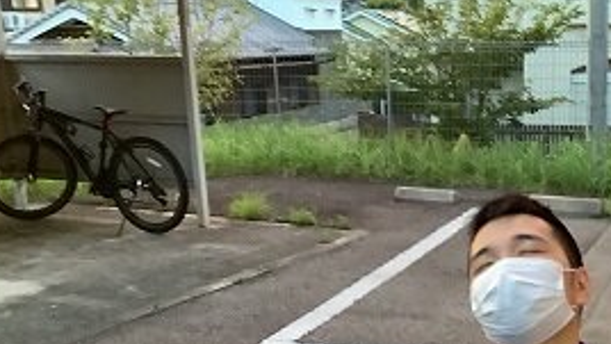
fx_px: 1021
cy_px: 386
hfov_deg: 32.3
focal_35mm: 63
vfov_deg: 18.4
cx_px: 502
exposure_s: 1/25
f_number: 2.4
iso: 400
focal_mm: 3.3
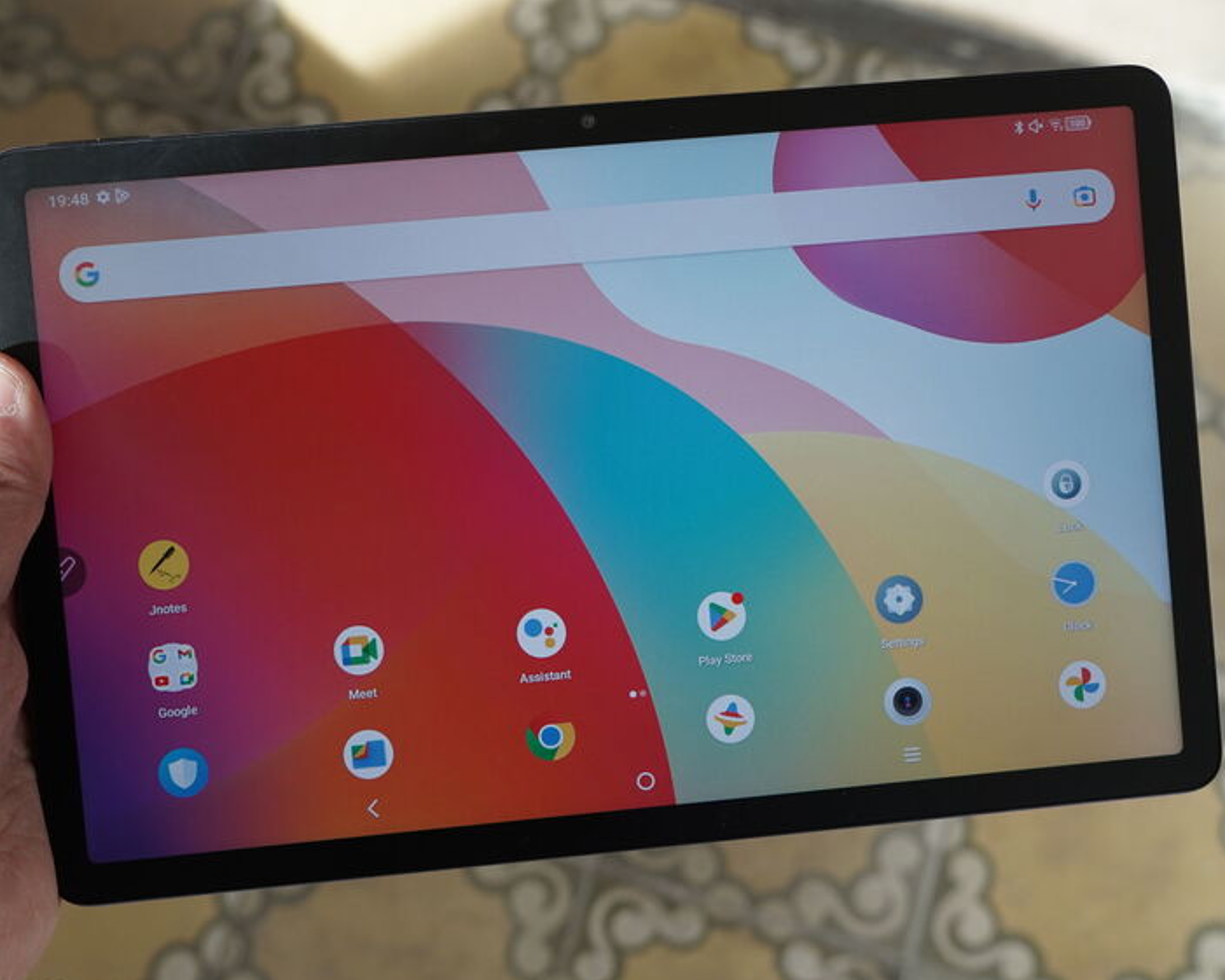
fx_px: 1632
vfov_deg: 33.4
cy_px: 487
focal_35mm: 45
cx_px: 586
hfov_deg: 41.1
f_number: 6.3
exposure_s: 1/160
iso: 640
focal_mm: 35
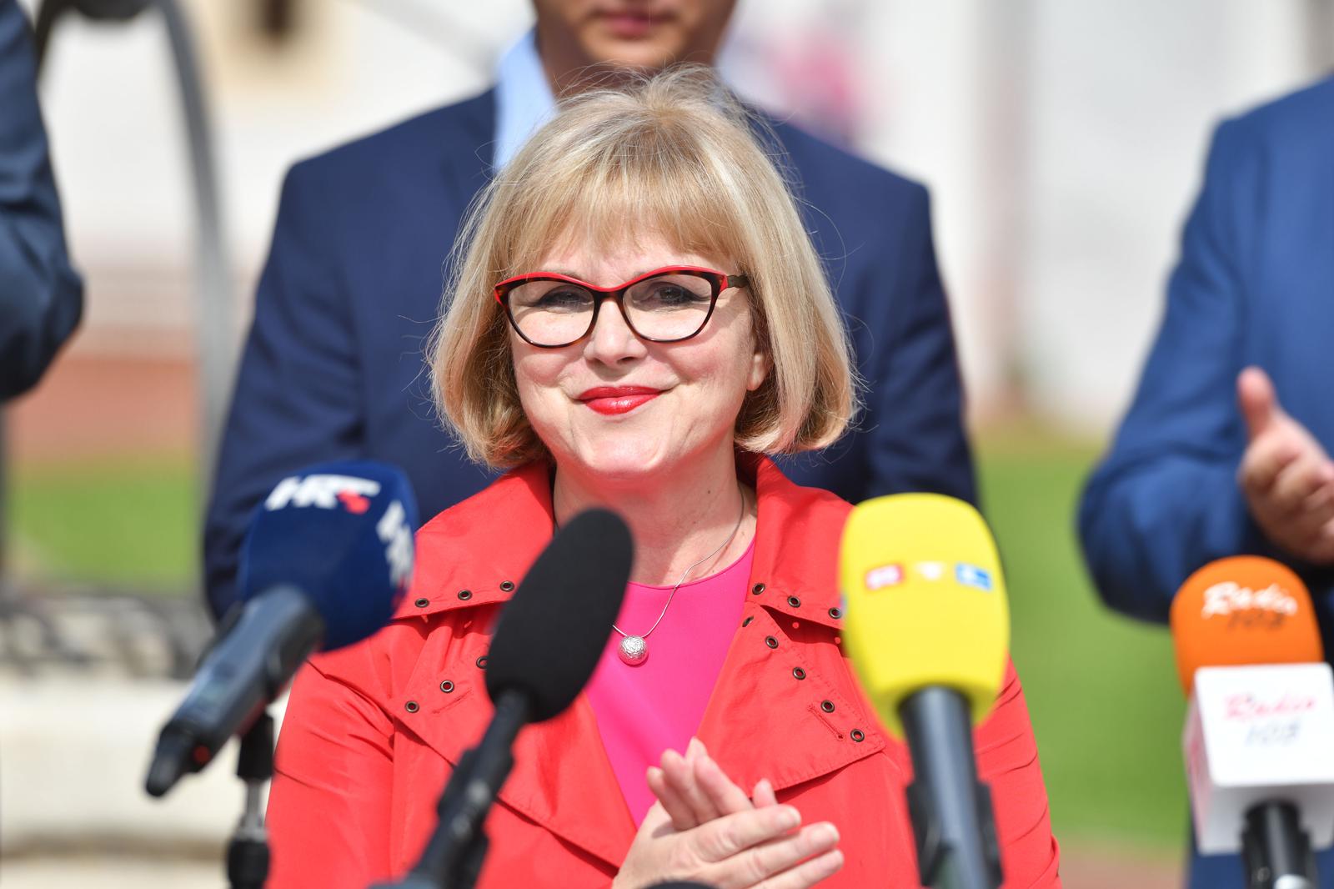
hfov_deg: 10.3
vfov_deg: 6.9
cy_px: 444
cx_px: 667
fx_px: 7409
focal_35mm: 200
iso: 125
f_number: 5
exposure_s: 1/1250
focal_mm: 200
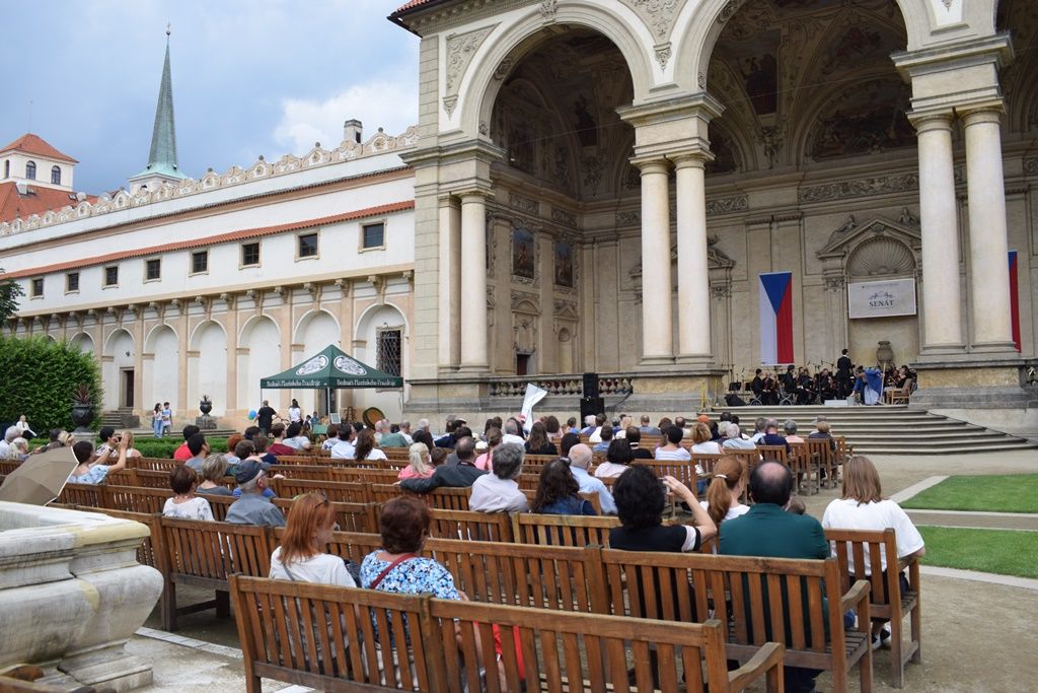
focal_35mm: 32
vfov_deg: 41.7
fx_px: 908
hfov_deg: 59.5
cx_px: 519
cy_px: 346
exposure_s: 1/250
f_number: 8
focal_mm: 21
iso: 280
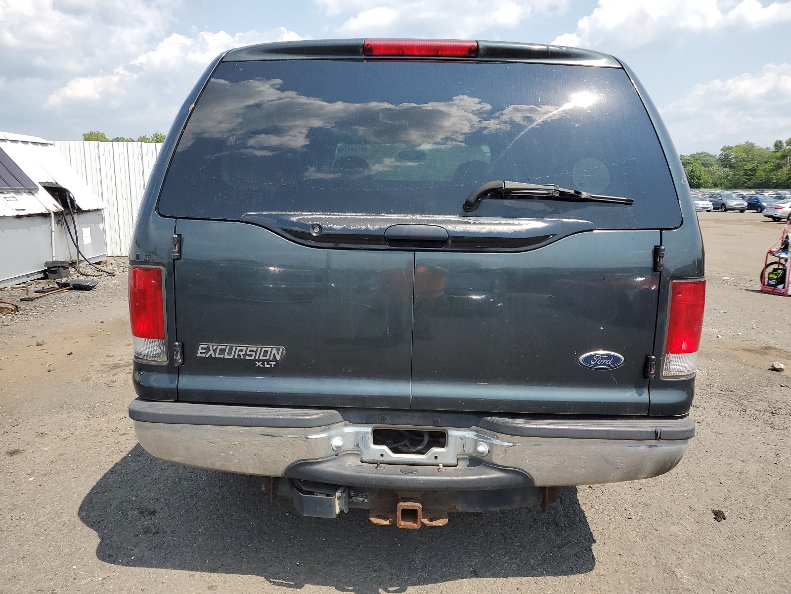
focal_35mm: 26
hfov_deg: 67.3
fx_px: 594
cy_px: 297
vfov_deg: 53.1
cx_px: 396
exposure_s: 1/2000
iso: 50
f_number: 1.5
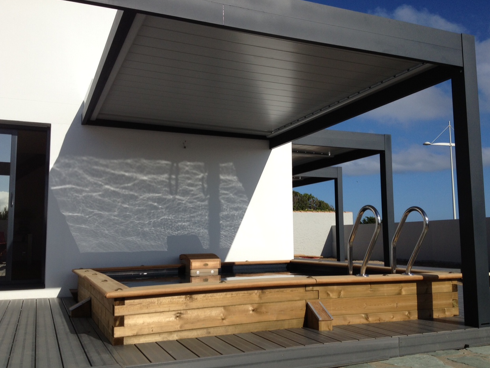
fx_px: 510
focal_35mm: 36
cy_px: 188
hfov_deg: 51.4
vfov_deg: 39.7
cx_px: 246
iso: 50
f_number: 2.4
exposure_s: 1/3460
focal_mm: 4.28
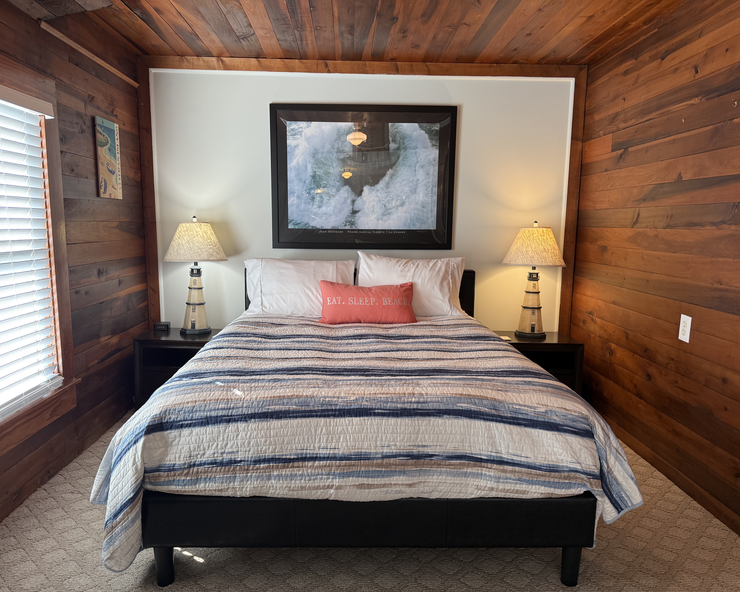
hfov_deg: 68.1
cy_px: 296
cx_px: 359
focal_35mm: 25
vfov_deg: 56.8
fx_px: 548
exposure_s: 1/121
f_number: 1.78
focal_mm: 6.76
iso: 160
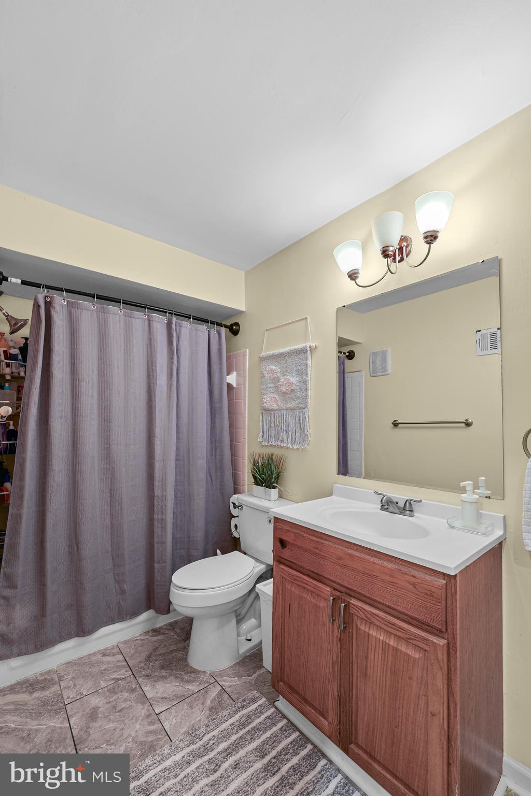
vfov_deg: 104.3
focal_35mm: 14
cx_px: 266
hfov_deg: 81.2
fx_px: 310
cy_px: 398
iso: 640
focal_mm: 14
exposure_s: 1/8
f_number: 5.6
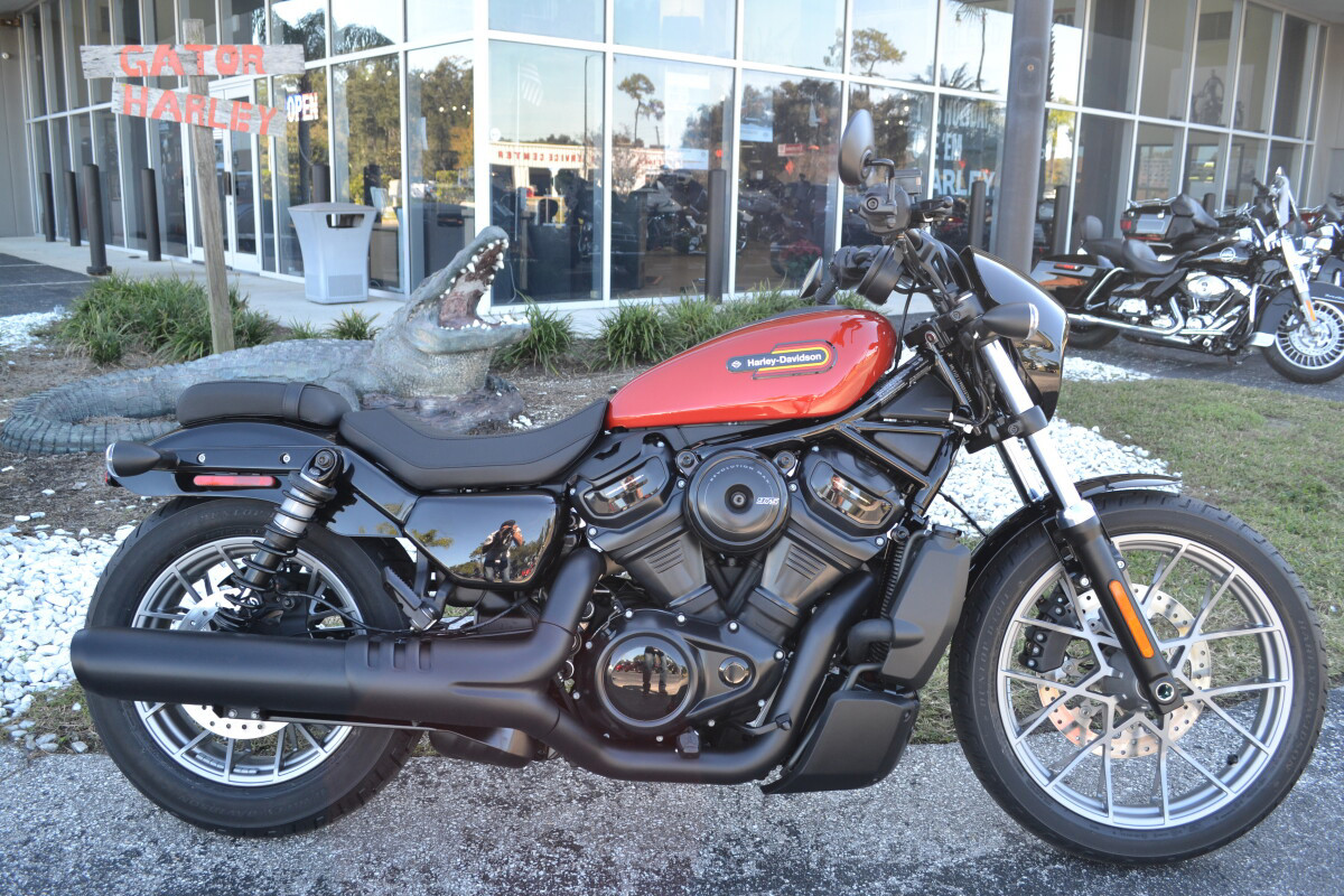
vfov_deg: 43.6
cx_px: 672
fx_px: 1120
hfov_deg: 61.9
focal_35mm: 30
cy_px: 448
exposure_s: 1/125
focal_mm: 20
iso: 400
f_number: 5.6
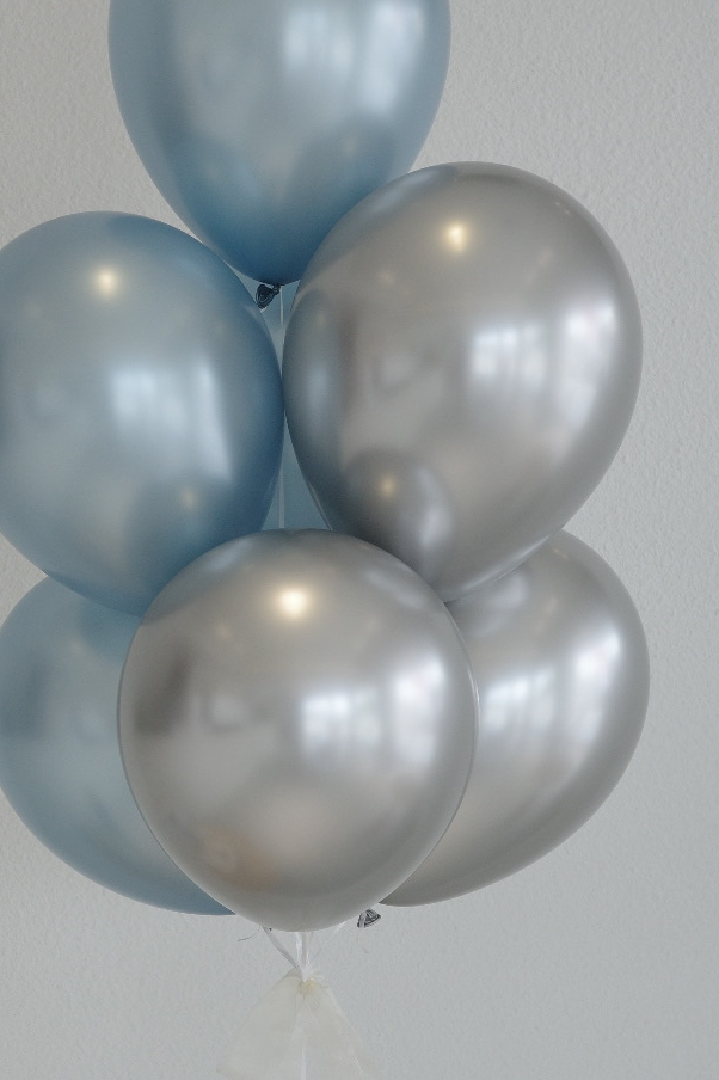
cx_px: 159
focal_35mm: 85
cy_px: 578
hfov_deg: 16.0
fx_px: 2548
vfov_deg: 23.9
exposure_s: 1/200
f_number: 3.5
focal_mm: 26
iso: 200
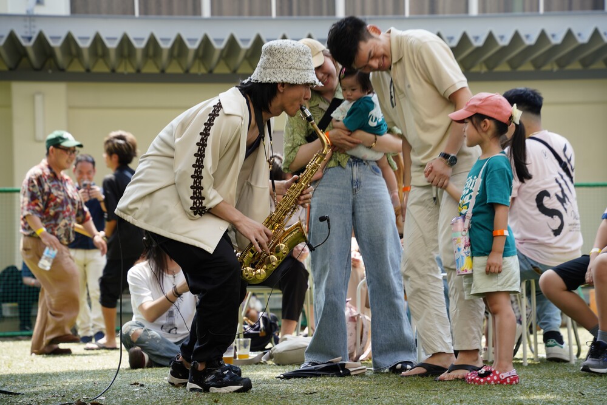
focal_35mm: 97
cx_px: 304
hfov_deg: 21.0
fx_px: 1636
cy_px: 202
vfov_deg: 14.1
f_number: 5.6
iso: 100
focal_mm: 97
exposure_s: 1/125
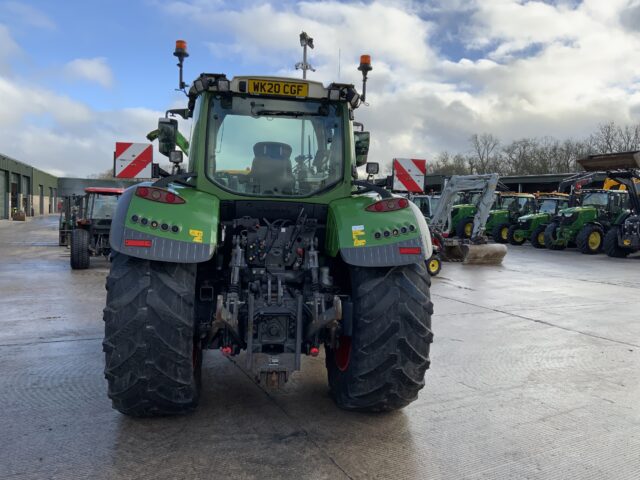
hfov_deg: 61.7
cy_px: 240
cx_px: 320
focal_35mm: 29
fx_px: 536
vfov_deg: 48.2
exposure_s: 1/842
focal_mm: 3
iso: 16
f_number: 1.8
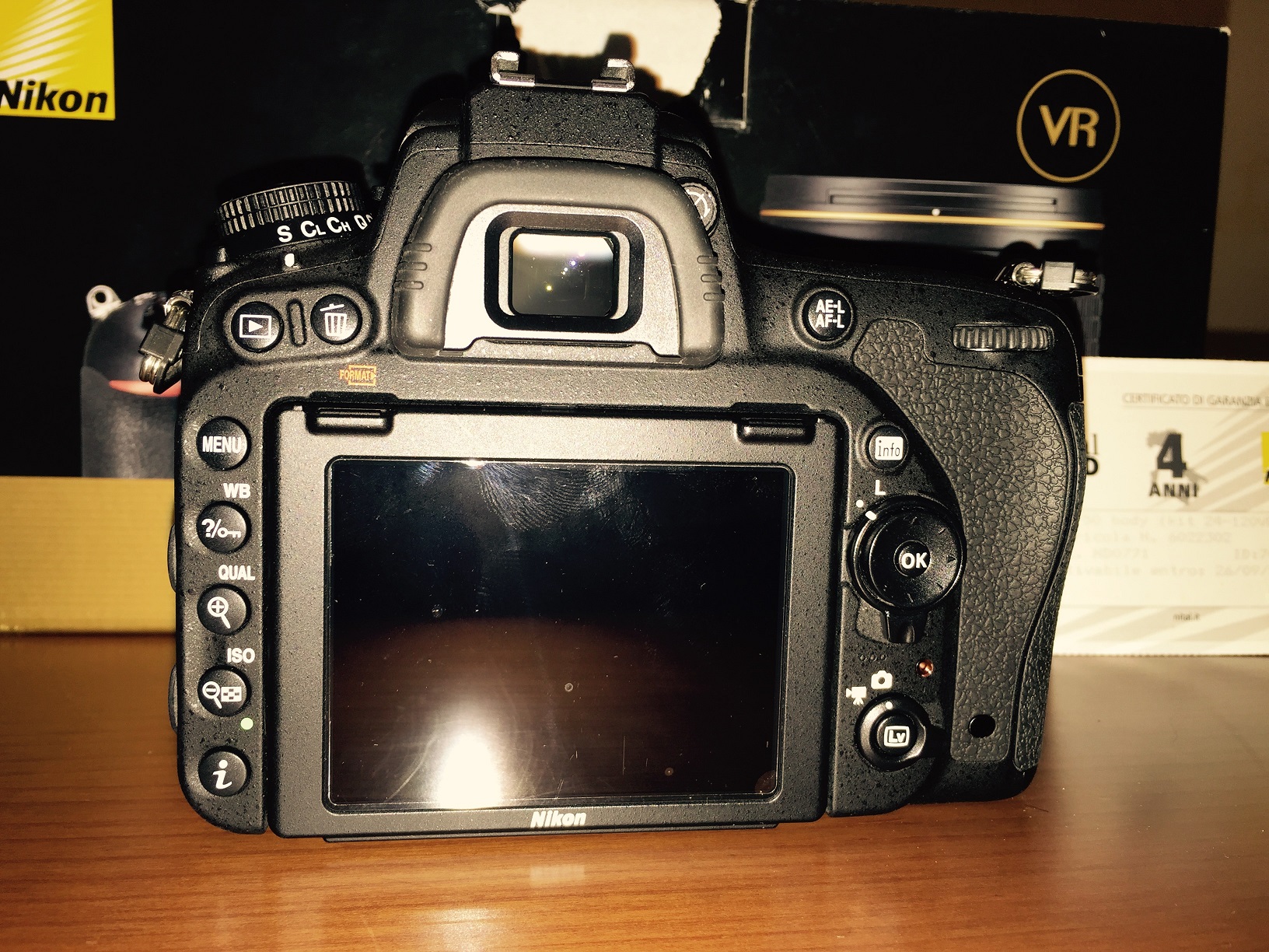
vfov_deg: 48.2
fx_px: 1063
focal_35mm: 29
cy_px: 476
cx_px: 634
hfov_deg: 61.7
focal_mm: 4.15
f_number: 2.2
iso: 32
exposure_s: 1/24
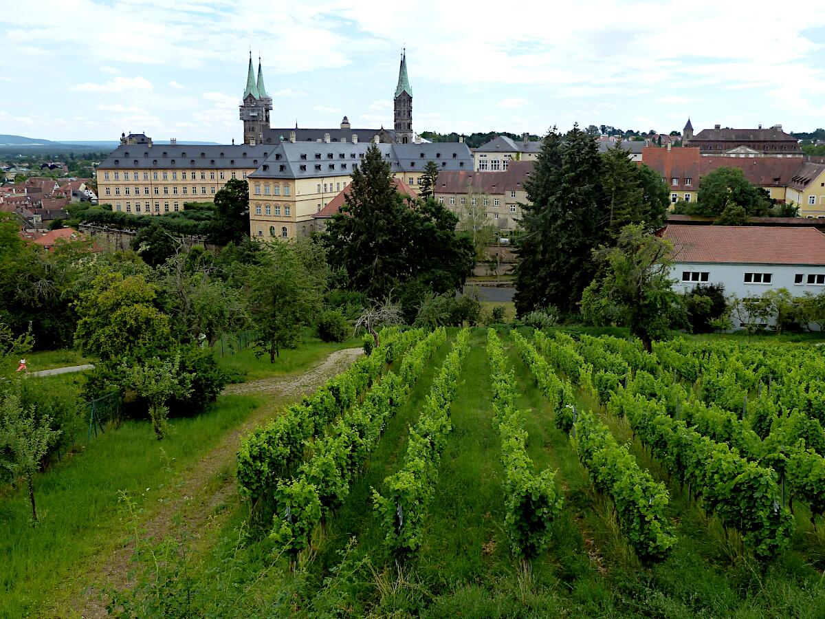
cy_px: 310
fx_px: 715
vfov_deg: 46.8
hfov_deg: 60.0
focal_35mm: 30
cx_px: 412
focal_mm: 5
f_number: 4
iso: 125
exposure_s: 1/320
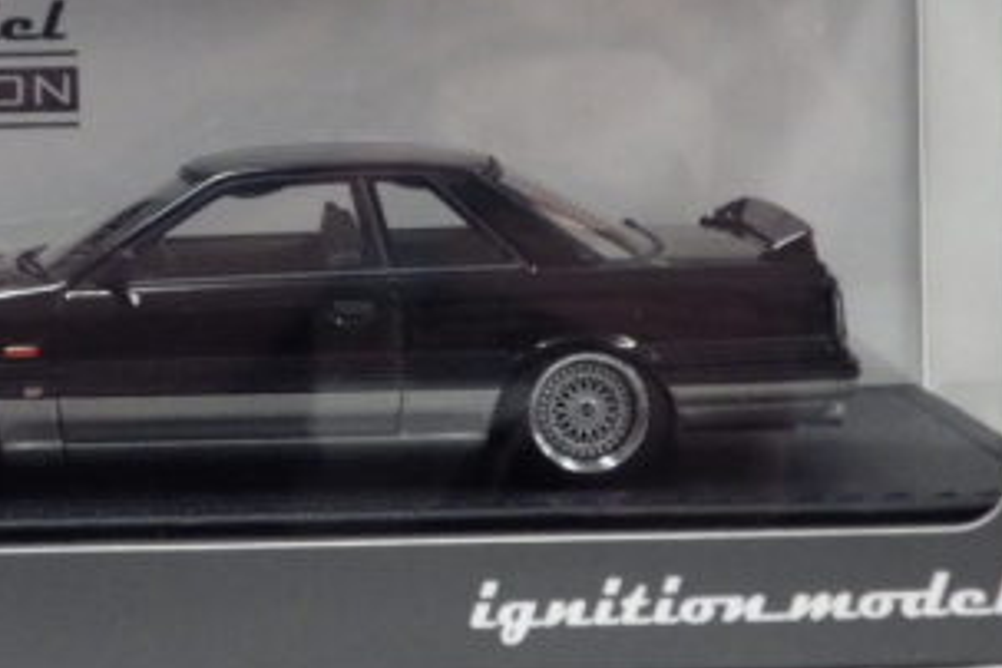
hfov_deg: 18.4
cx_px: 149
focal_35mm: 110
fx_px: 3061
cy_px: 202
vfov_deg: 12.4
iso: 800
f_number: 3.8
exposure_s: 1/60
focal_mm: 9
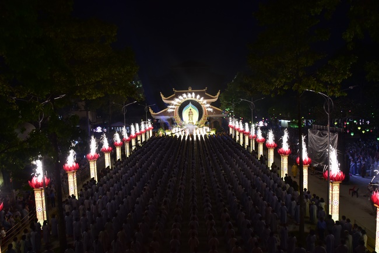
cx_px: 190
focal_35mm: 24
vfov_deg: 53.2
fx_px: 253
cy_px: 126
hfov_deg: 73.7
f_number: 10
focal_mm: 24
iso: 640
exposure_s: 1/5
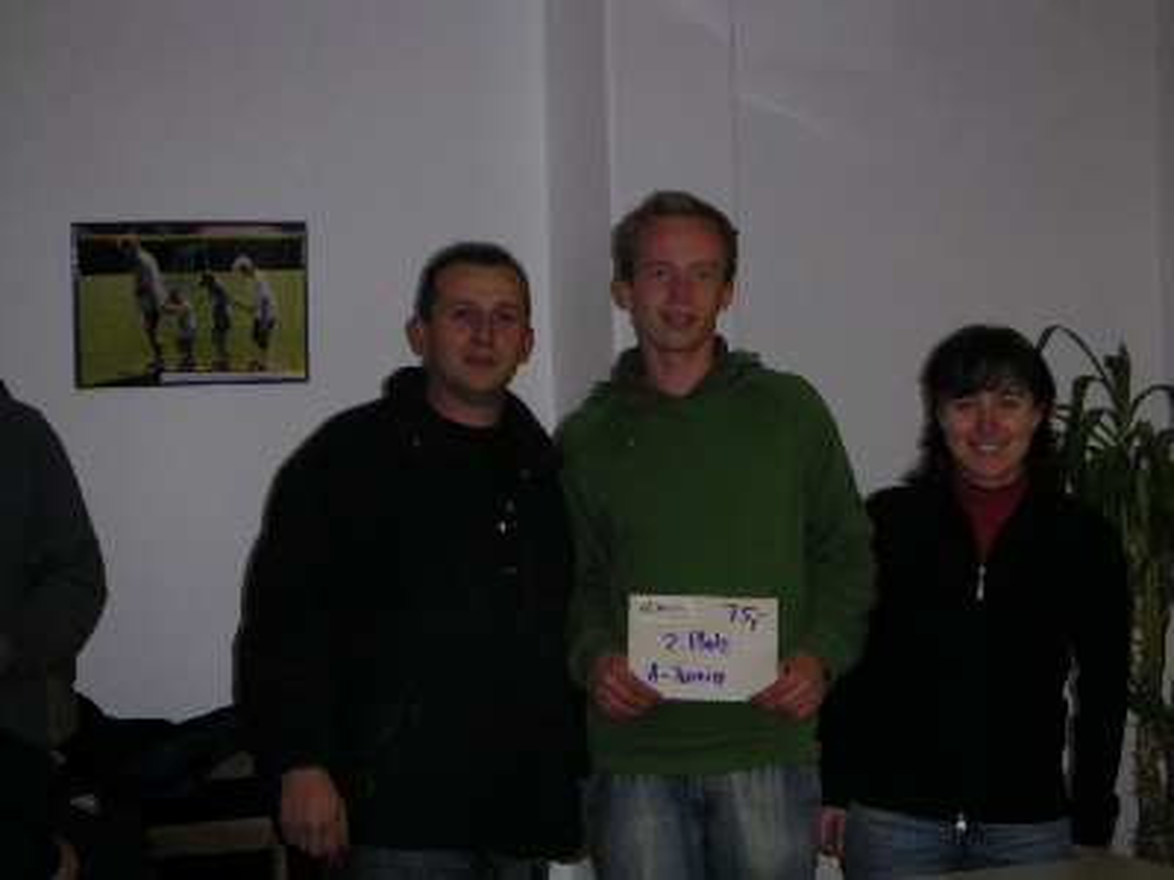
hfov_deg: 20.9
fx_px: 3188
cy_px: 440
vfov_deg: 15.7
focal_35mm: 94
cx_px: 587
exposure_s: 1/90
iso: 200
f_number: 3.6
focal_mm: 12.2
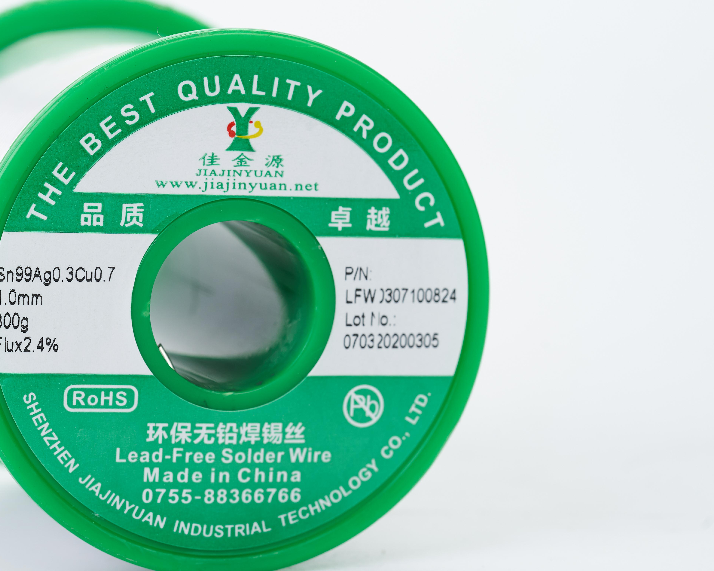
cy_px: 247
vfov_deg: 11.7
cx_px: 227
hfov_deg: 14.6
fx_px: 2789
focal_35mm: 132
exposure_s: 1/125
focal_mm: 90
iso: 200
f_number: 8
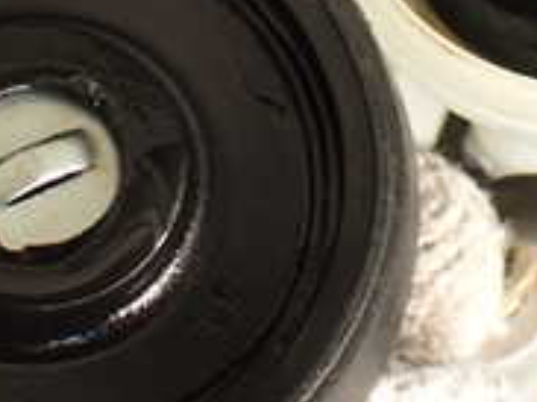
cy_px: 38
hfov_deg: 18.7
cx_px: 329
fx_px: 1628
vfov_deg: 13.9
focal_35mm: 105
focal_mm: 5.79
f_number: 2.4
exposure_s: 1/50
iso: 200
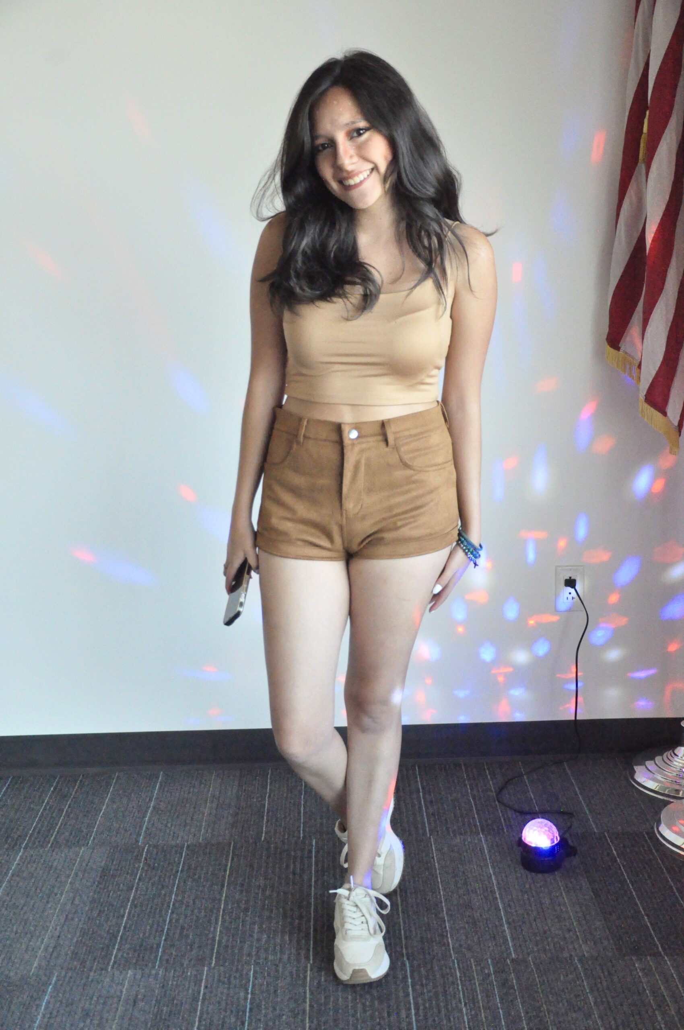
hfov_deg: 28.0
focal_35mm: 48
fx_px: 1372
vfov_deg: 41.2
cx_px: 342
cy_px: 515
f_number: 4
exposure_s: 1/320
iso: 5600
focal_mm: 32
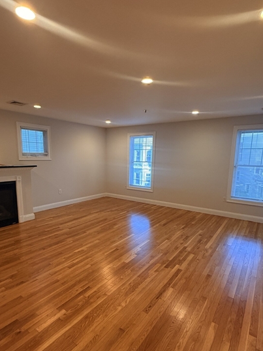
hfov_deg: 65.9
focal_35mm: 20
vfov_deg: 81.6
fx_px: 203
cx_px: 124
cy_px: 192
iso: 320
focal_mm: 2.22
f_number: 2.2
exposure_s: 1/120
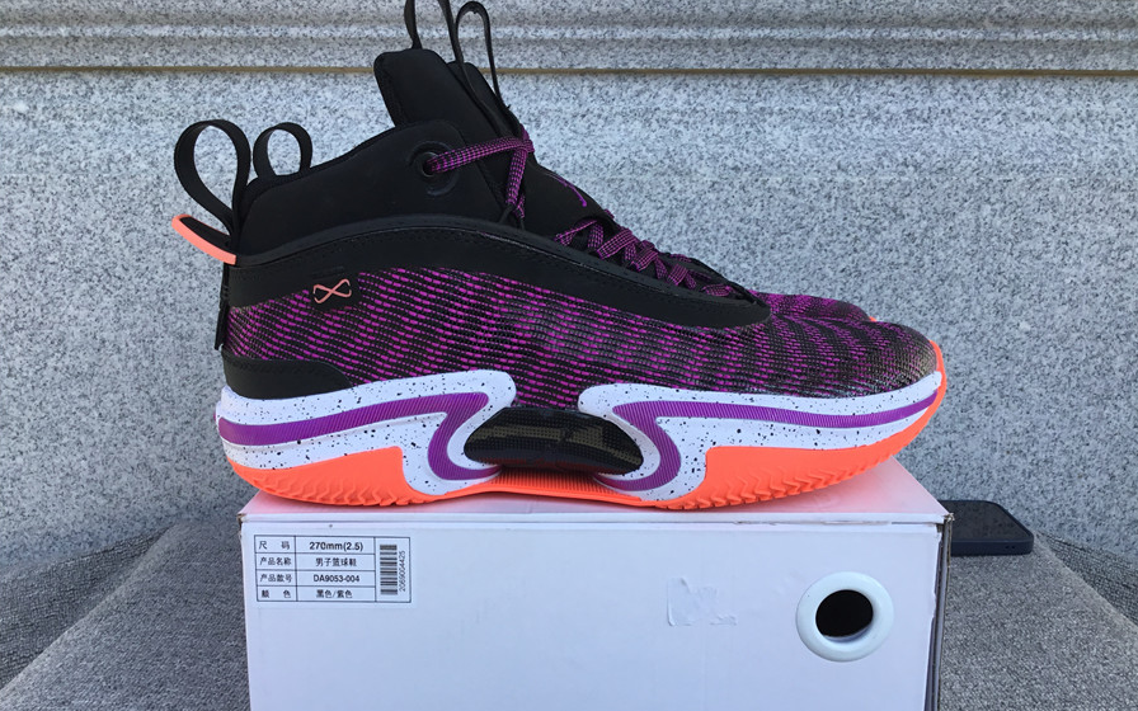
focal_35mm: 33
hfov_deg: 58.1
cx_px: 569
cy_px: 417
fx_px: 1023
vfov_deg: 38.2
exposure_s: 1/466
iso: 25
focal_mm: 3.3
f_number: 2.4
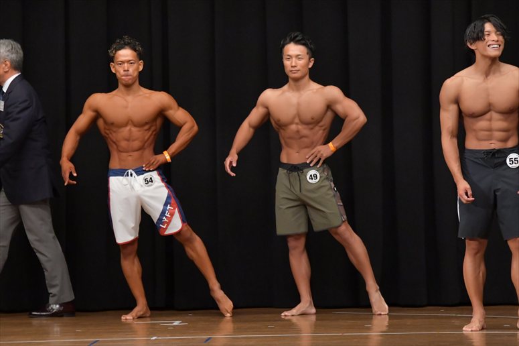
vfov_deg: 5.1
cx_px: 260
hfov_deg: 7.6
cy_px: 173
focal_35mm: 270
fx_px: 3891
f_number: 5.6
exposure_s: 1/400
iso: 6400
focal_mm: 180
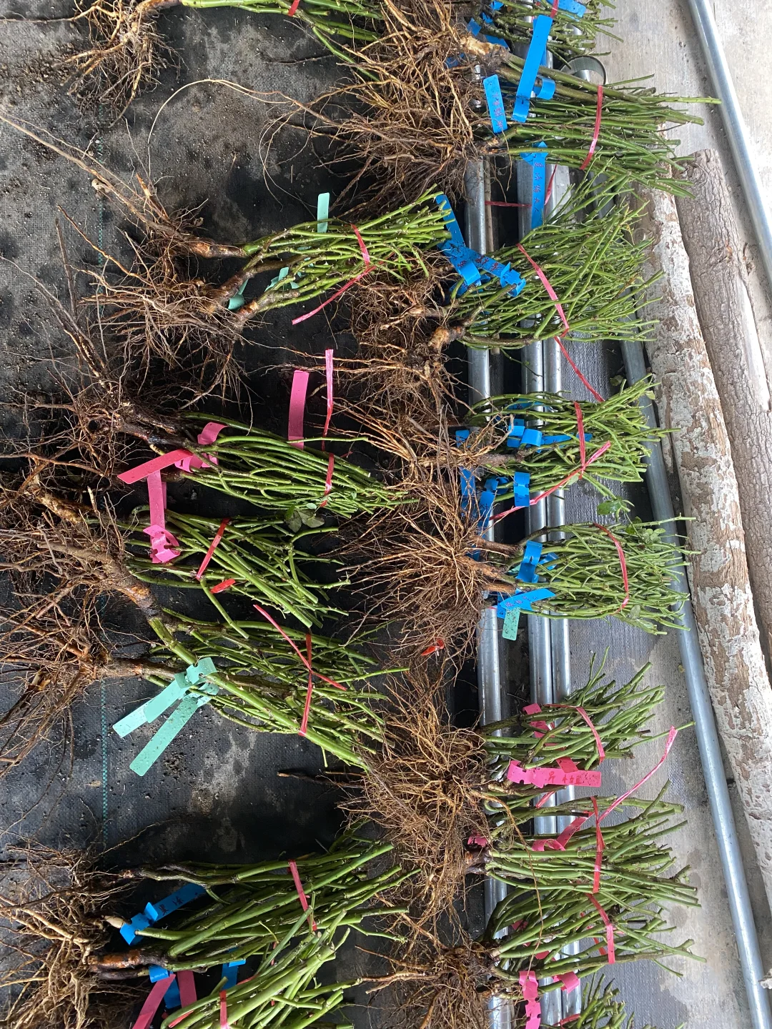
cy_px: 514
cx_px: 386
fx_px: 773
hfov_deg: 53.1
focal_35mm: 26
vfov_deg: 67.3
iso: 250
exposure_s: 1/60
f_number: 1.8
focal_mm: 4.25
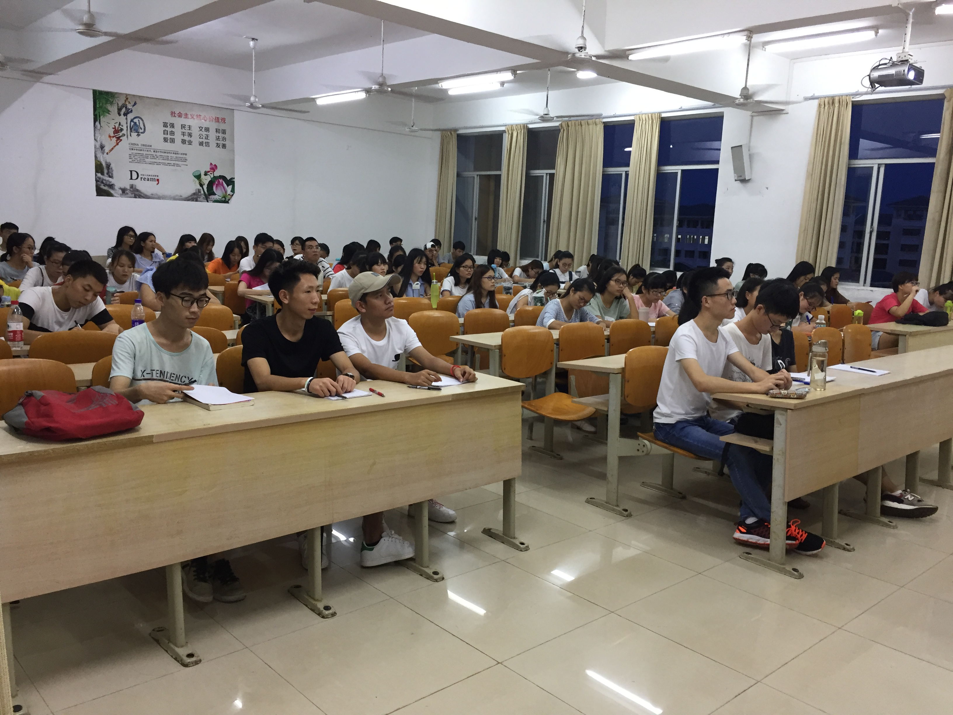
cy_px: 358
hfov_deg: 61.7
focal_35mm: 29
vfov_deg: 48.2
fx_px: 798
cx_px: 476
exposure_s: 1/33
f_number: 2.2
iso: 125
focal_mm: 4.15
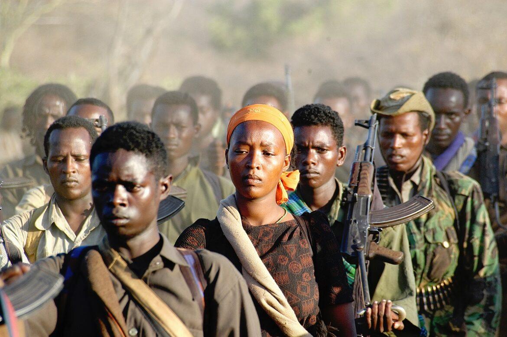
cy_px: 168
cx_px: 254
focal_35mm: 300
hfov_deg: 6.9
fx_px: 4221
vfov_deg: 4.6
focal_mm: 200
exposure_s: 1/320
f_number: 5.6
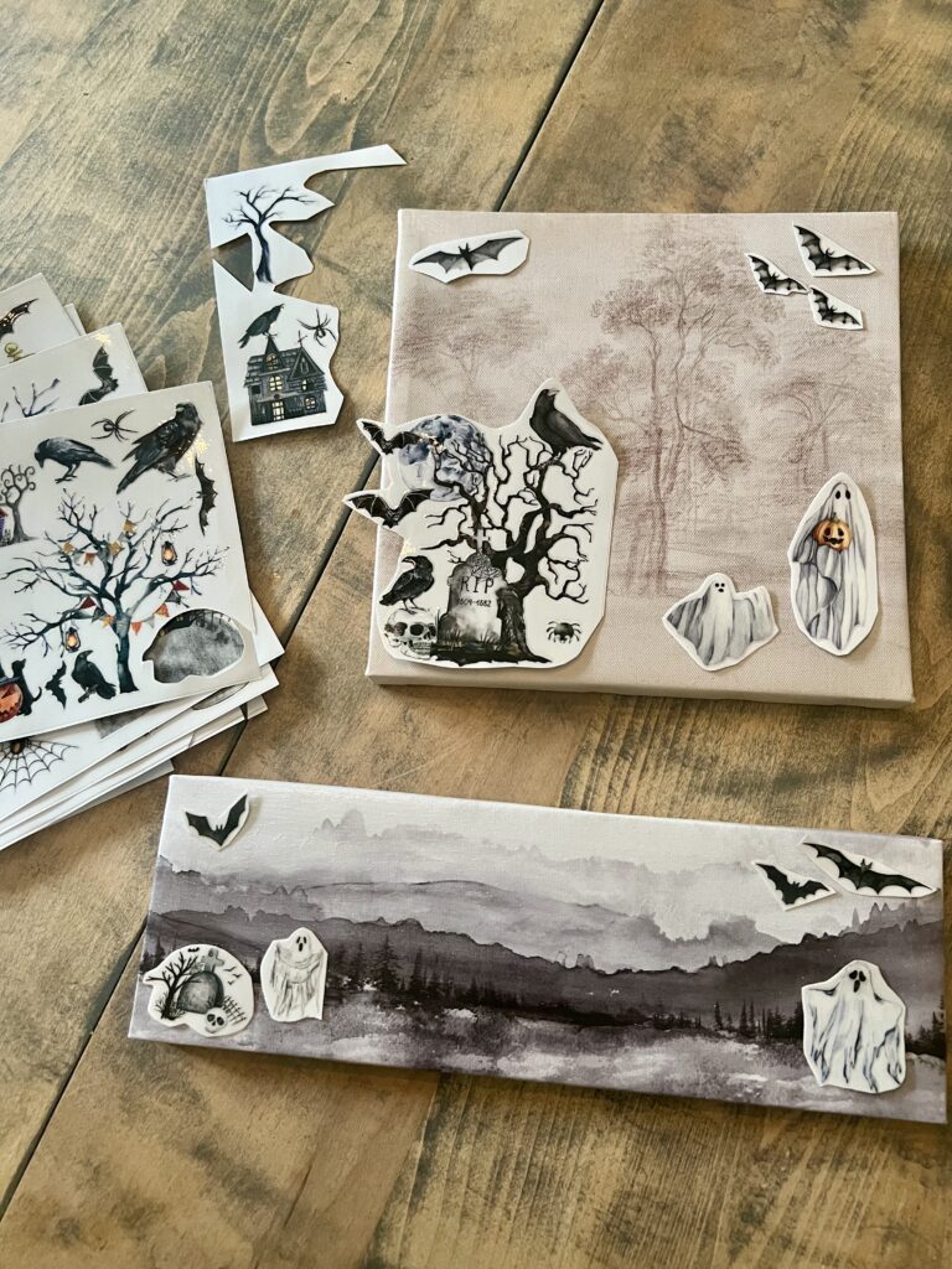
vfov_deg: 67.3
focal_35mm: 26
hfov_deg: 53.1
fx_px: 953
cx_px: 476
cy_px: 634
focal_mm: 5.7
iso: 200
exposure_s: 1/60
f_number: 1.5
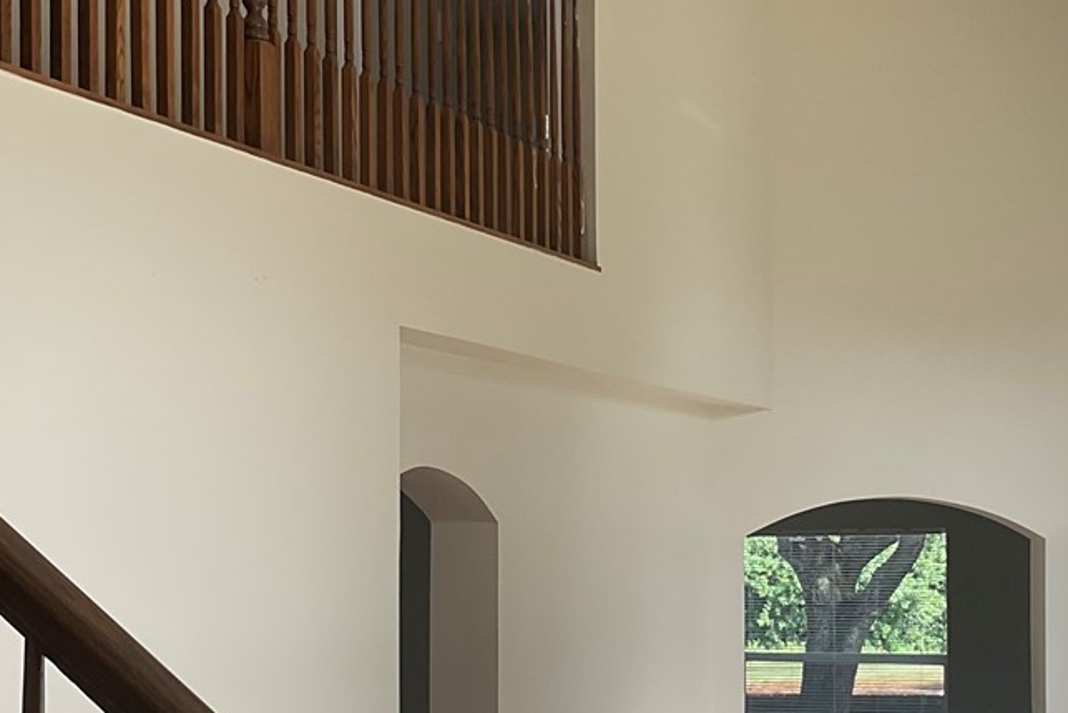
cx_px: 659
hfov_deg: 26.9
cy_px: 499
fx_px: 2225
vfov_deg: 18.1
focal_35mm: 75
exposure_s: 1/124
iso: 16
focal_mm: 3
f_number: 1.8
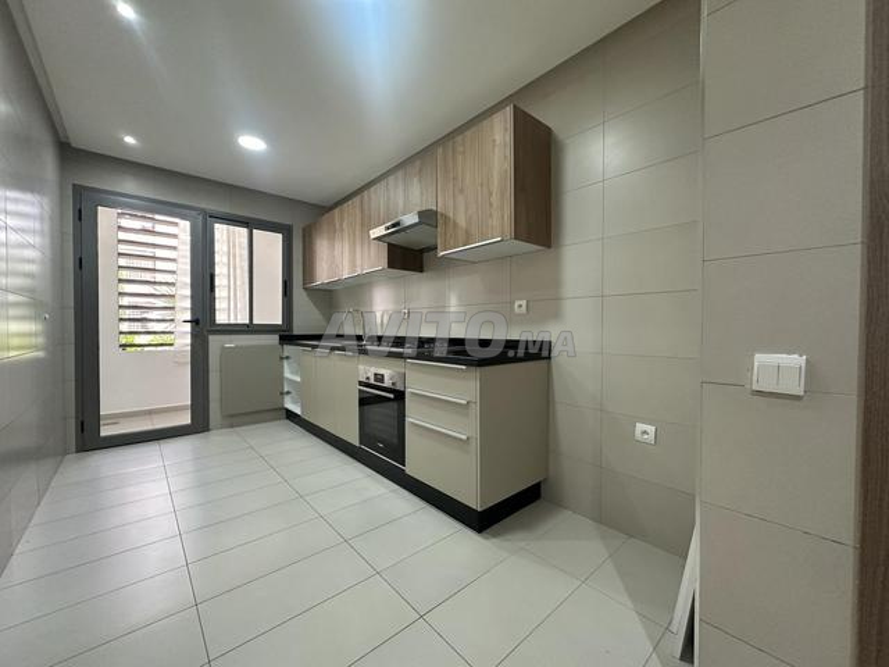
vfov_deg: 85.7
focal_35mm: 14
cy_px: 334
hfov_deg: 102.1
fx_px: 360
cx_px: 444
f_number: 2.2
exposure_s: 1/100
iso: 250
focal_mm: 2.22
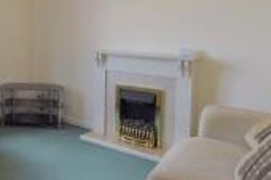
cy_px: 34
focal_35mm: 42
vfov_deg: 31.0
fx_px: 316
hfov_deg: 40.5
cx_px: -2
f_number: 6.3
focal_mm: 10
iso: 400
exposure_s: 1/160
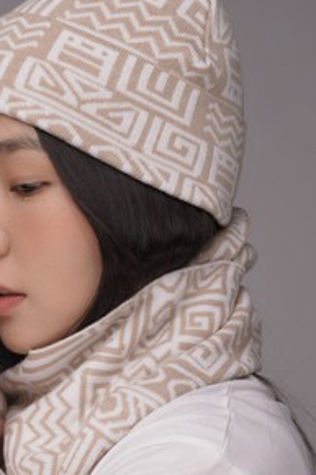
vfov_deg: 13.7
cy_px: 364
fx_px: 1964
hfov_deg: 9.1
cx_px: -58
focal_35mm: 149
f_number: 5
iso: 160
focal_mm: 36
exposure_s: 1/160
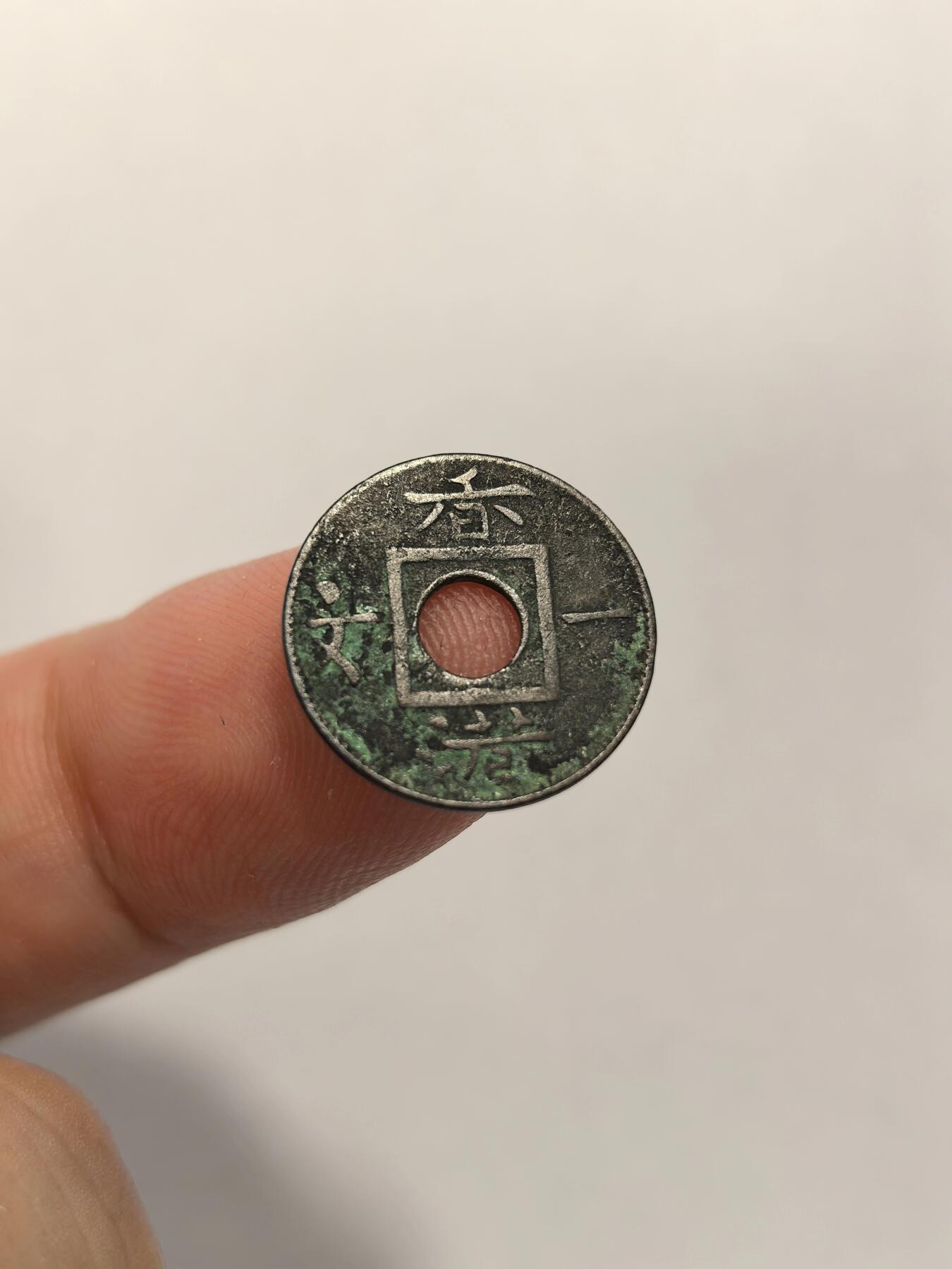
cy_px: 634
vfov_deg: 35.5
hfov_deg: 27.0
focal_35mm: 54
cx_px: 476
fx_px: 1980
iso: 200
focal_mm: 6.98
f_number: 2
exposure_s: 1/100
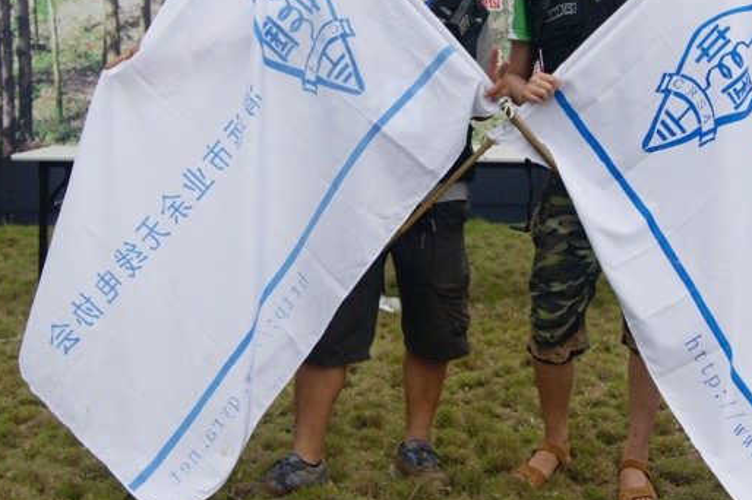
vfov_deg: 21.3
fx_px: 1315
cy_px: 101
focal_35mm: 63
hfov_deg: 31.8
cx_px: 464
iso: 250
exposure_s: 1/320
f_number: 4.5
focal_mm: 24
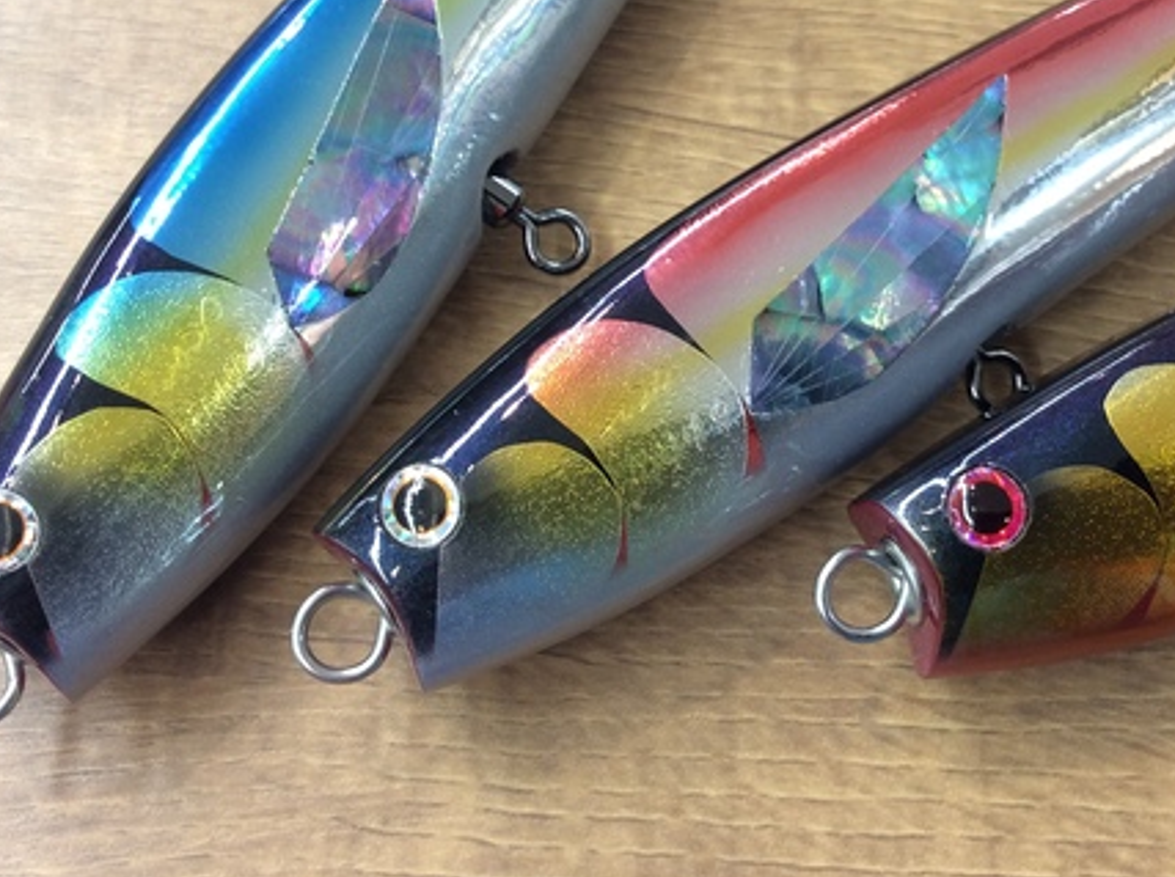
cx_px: 754
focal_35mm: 48
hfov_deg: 39.4
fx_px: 1627
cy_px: 267
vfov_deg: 29.9
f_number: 2.4
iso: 40
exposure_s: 1/25
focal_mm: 3.3
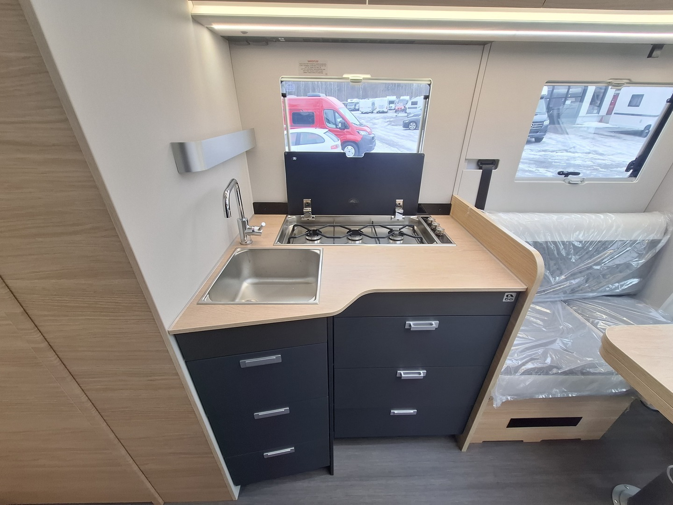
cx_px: 336
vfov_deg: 89.9
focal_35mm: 13
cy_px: 252
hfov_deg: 106.2
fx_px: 253
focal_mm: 1.74
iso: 125
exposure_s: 1/50
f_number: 2.2
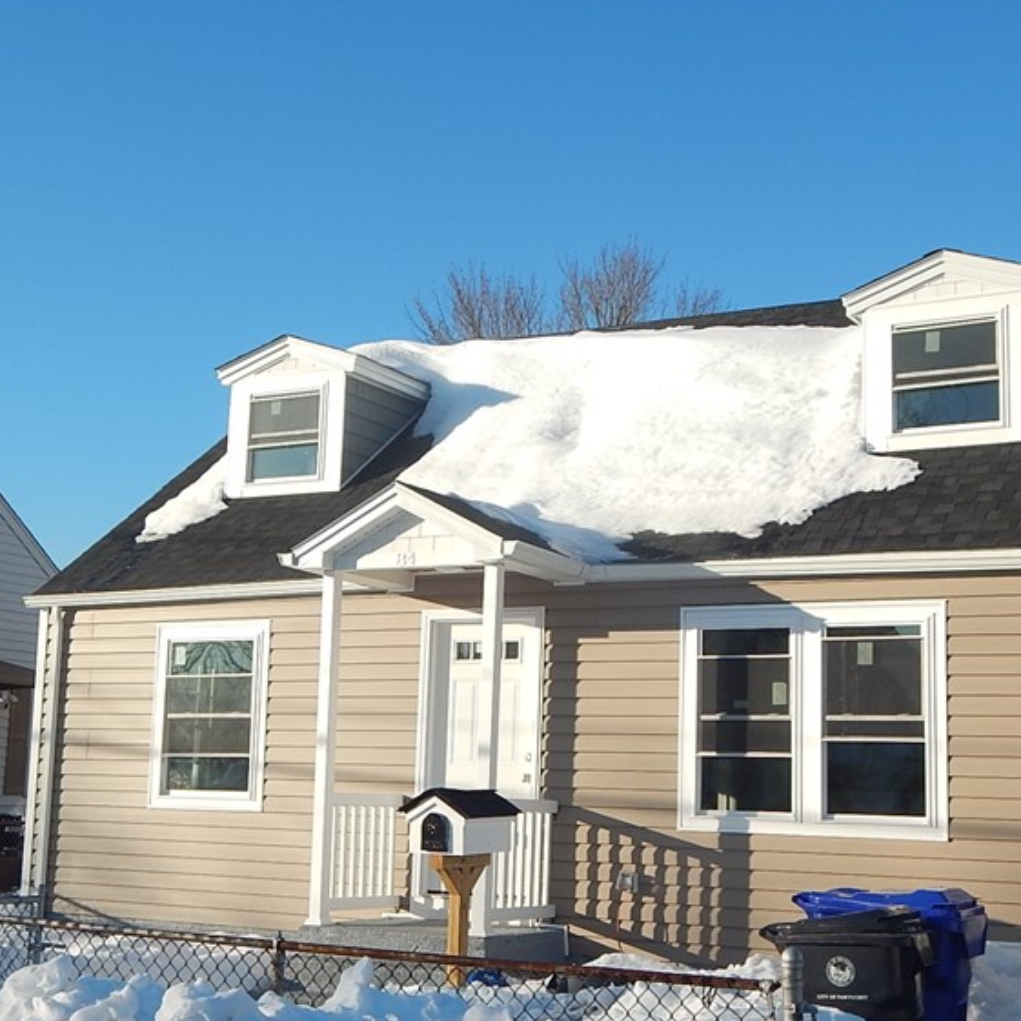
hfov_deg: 34.0
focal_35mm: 50
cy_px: 533
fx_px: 1668
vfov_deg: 34.0
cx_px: 526
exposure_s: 1/400
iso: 125
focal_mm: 5.6
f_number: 6.5
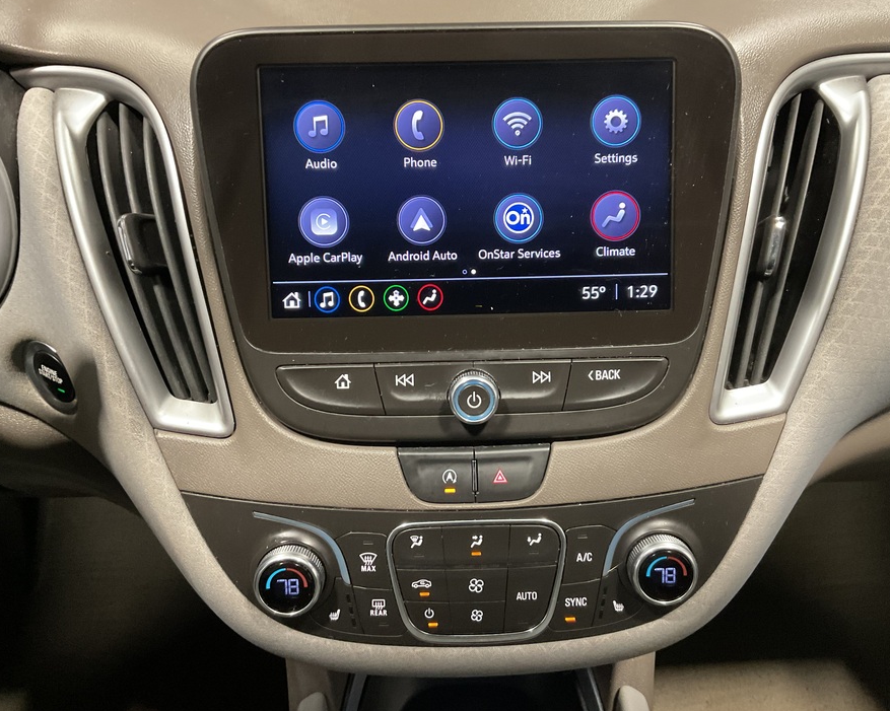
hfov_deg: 57.2
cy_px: 350
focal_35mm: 31
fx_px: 816
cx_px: 467
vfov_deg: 47.1
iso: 250
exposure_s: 1/40
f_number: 1.8
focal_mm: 3
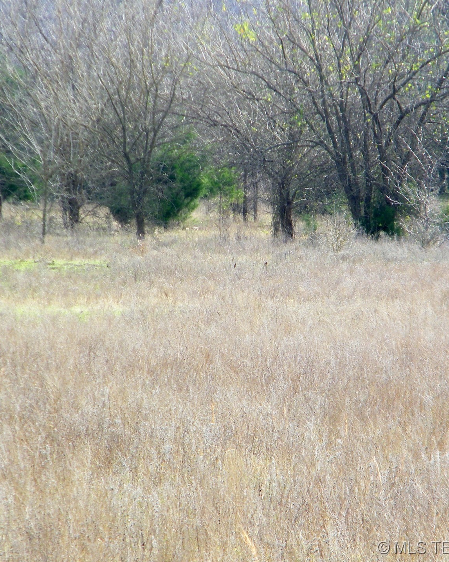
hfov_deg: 4.9
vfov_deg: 6.1
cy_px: 282
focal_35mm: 315
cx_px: 242
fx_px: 5233
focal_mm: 43.1
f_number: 5.4
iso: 80
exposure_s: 1/160
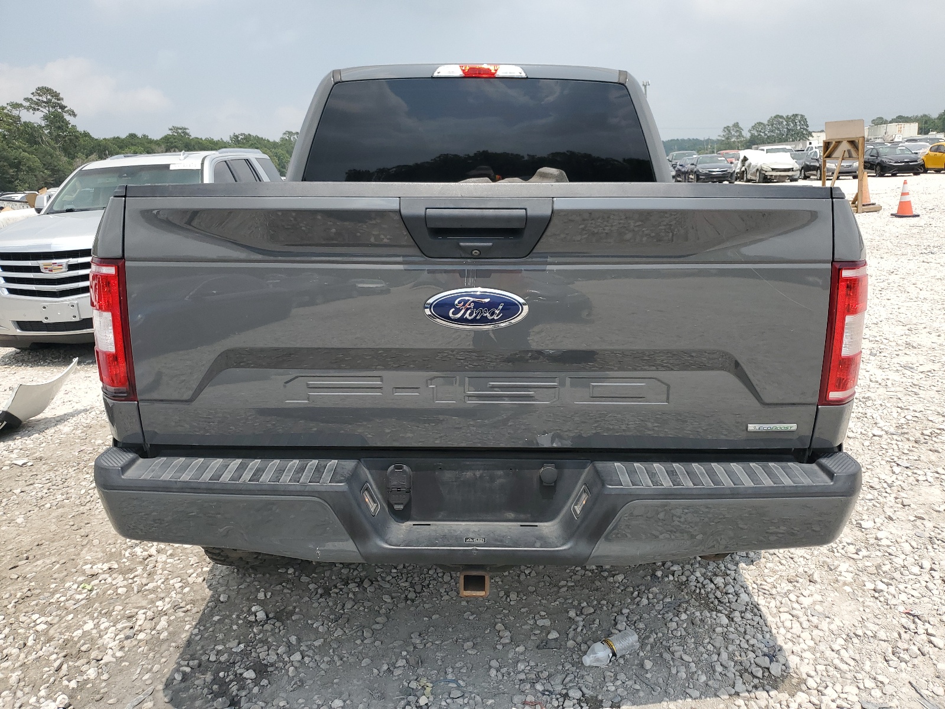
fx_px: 710
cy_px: 354
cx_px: 472
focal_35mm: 26
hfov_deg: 67.3
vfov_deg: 53.1
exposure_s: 1/3333
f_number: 1.5
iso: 50
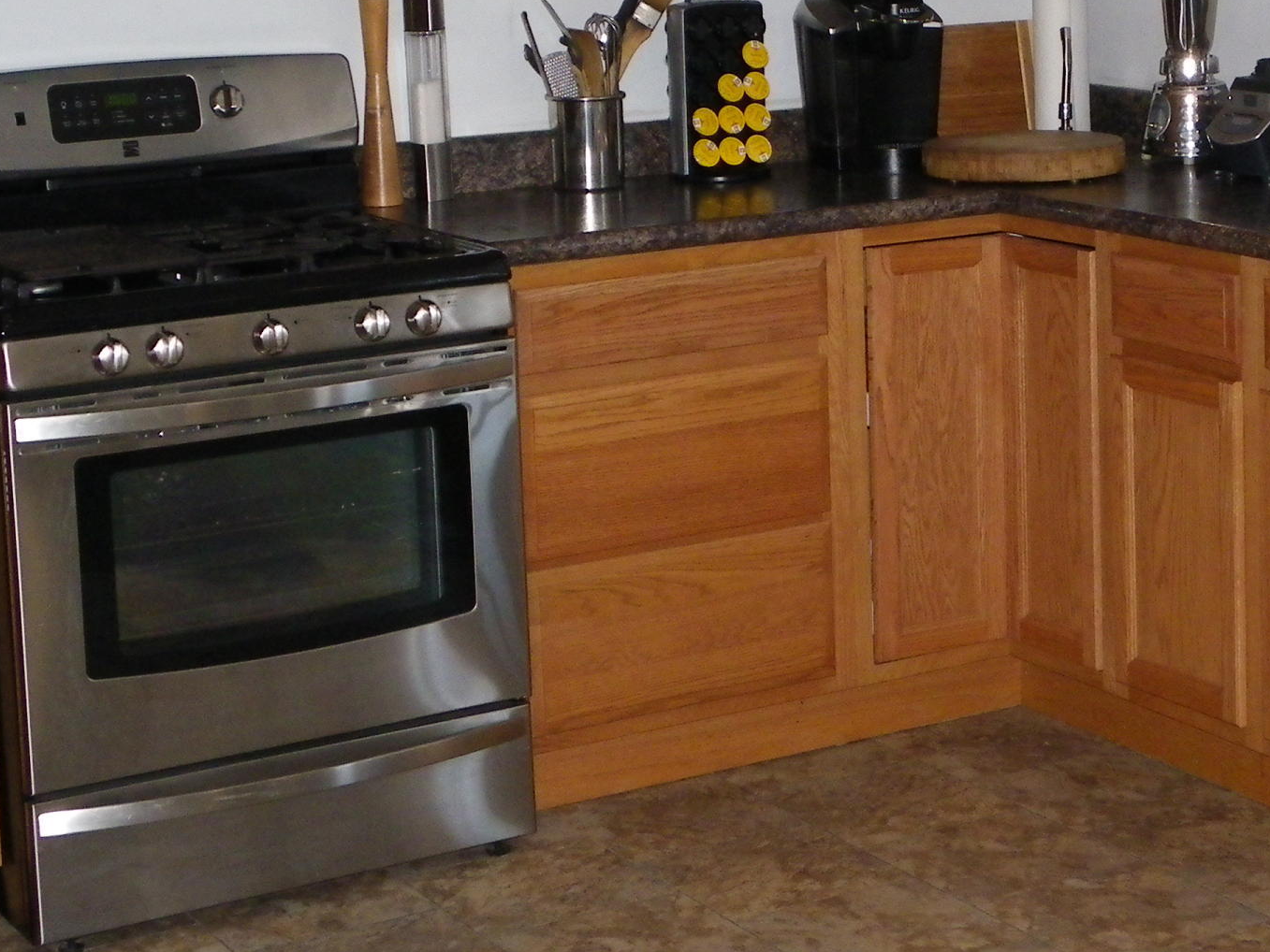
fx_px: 3082
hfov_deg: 23.0
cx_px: 993
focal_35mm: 84
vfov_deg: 17.4
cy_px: 172
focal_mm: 6.8
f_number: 3.2
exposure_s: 1/80
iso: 200
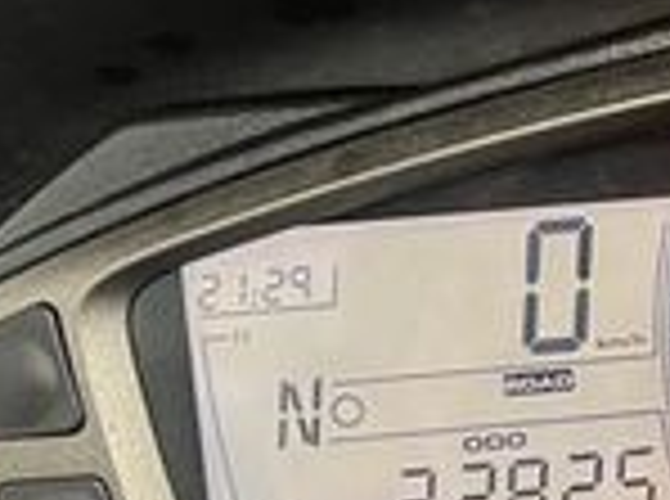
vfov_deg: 13.0
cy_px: 500
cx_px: 742
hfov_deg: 17.0
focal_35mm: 112
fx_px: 2163
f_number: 1.6
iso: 400
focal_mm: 5.1
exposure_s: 1/59
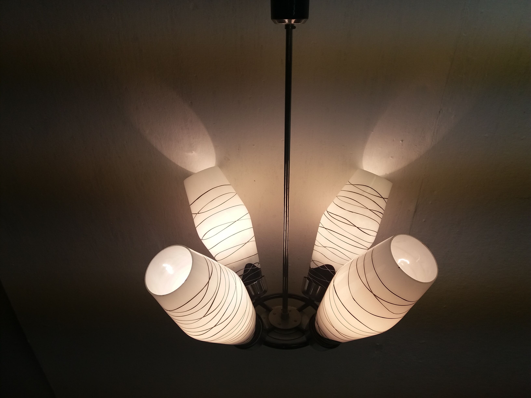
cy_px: 199
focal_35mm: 28
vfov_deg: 49.7
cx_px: 266
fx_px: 430
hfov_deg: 63.4
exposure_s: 1/286
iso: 64
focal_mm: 3.7
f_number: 1.9
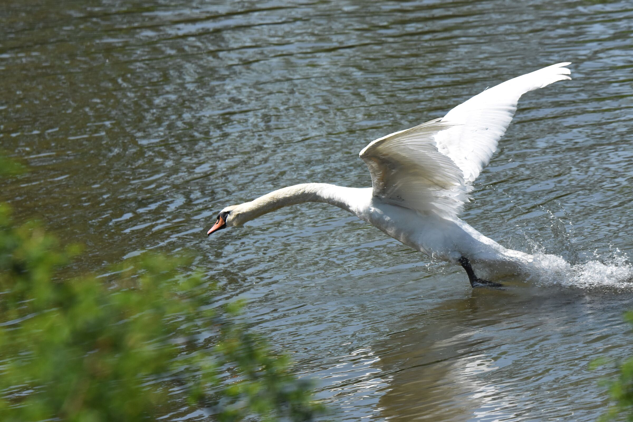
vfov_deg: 3.1
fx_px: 7912
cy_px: 211
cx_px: 316
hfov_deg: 4.6
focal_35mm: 450
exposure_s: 1/2500
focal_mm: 300
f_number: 8
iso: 1000
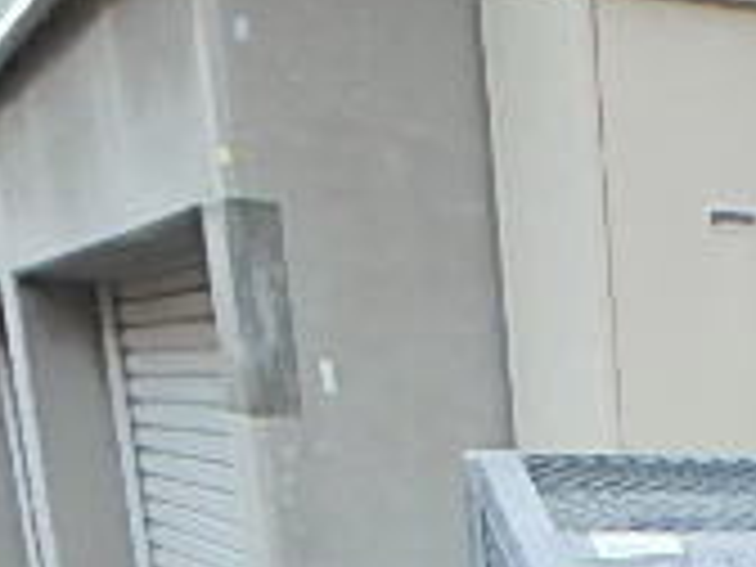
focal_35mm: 80
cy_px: 1017
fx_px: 1747
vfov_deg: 15.8
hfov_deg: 20.8
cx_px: 1134
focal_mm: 3.7
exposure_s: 1/30
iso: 250
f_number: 3.5
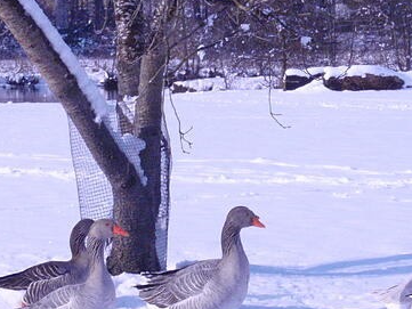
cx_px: 140
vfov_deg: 9.6
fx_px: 1845
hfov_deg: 12.7
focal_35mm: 155
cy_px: 243
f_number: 11
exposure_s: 1/400
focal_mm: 12.5
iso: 400
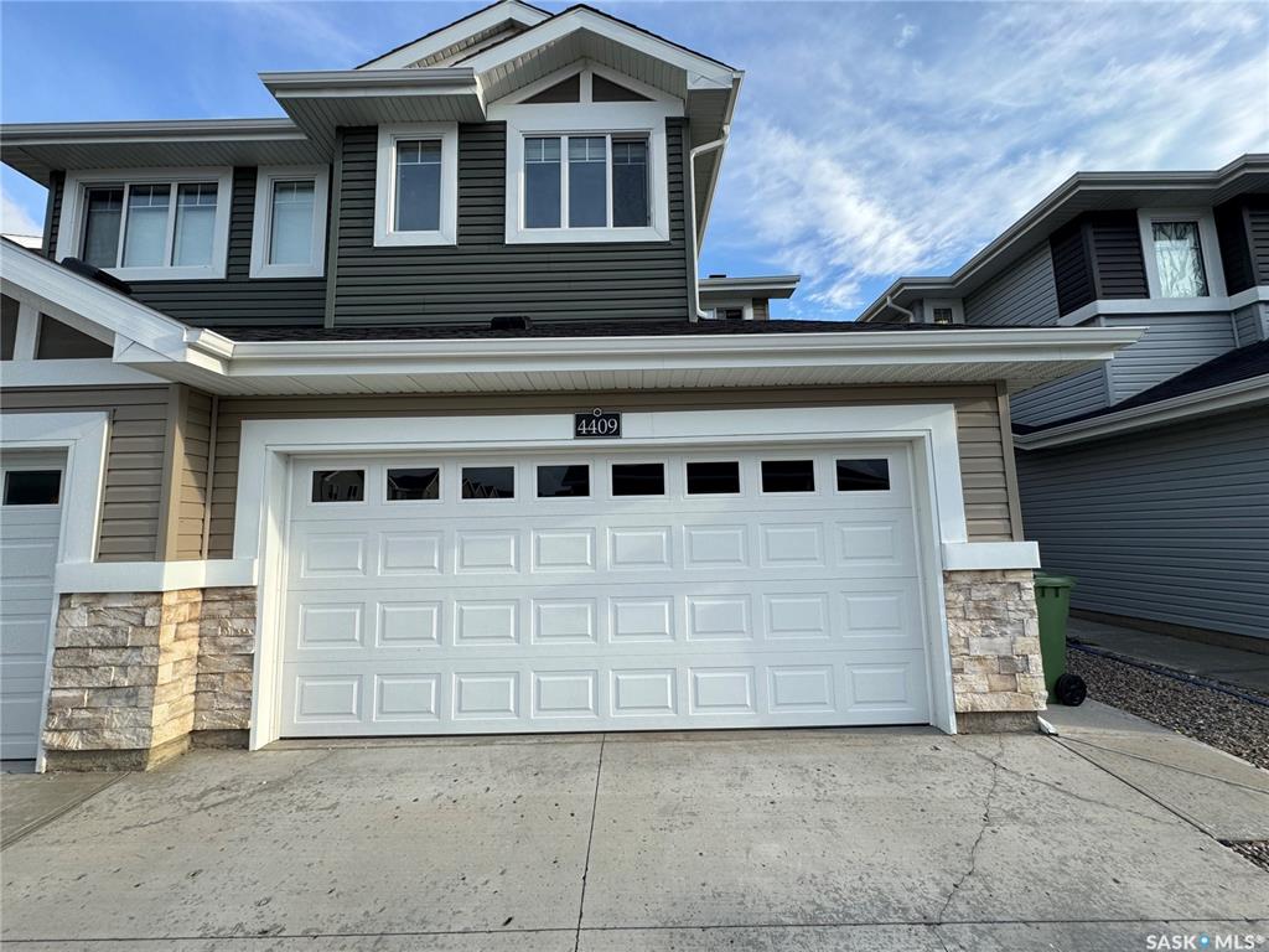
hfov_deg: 102.1
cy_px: 476
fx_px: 513
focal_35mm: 14
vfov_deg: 85.7
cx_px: 634
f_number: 2.2
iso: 40
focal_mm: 2.22
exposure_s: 1/796
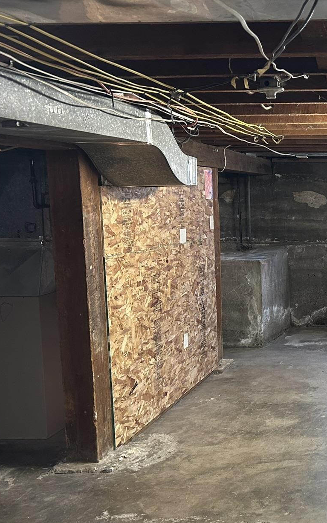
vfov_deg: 43.5
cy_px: 280
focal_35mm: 46
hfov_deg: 24.9
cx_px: 404
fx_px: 656
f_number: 1.5
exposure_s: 1/60
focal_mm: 5.7
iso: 160
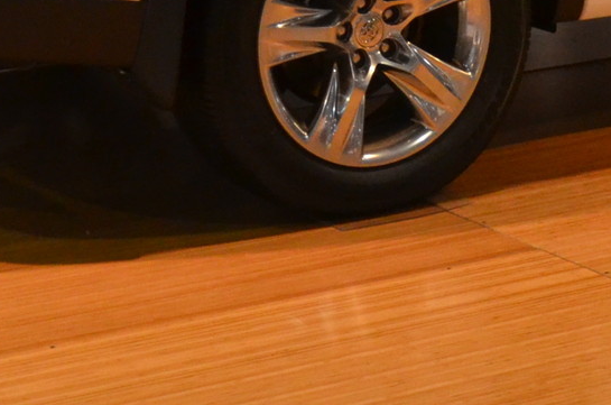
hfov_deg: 12.4
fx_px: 2795
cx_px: 543
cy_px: -300
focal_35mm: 165
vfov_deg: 8.0
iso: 1600
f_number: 3.8
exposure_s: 1/200
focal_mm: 24
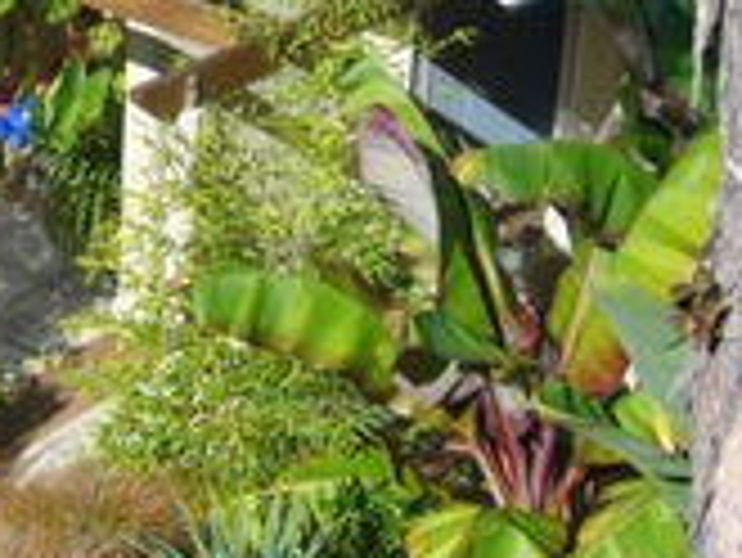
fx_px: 2188
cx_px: 9
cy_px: 54
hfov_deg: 18.8
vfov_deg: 14.4
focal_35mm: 102
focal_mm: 5.8
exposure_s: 1/200
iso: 64
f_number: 5.6
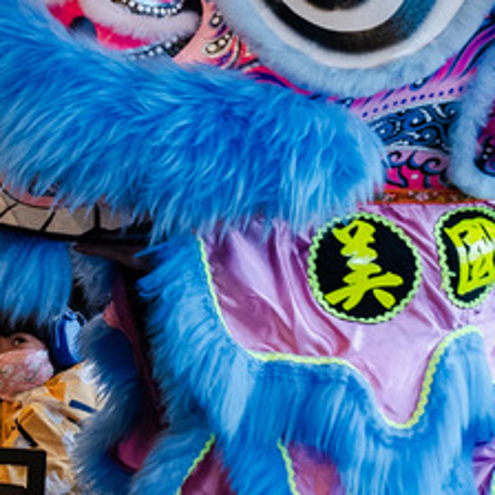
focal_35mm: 82
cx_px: 51
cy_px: 76
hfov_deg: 20.7
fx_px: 1327
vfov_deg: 20.8
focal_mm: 24
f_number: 4
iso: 3200
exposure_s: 1/160
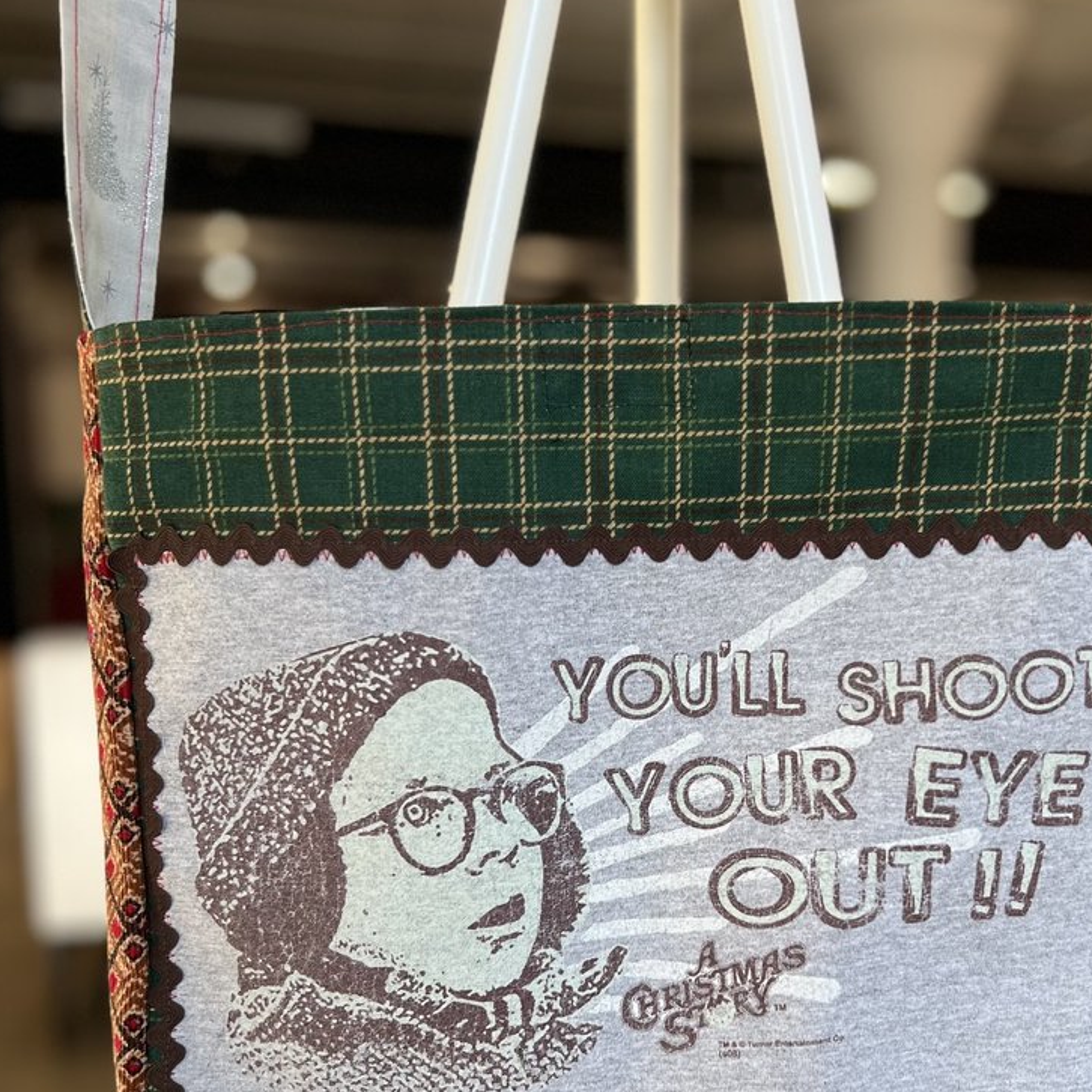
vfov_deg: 43.1
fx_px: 1356
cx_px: 668
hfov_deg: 43.6
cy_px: 746
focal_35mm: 38
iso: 64
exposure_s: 1/120
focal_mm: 5.7
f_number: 1.5
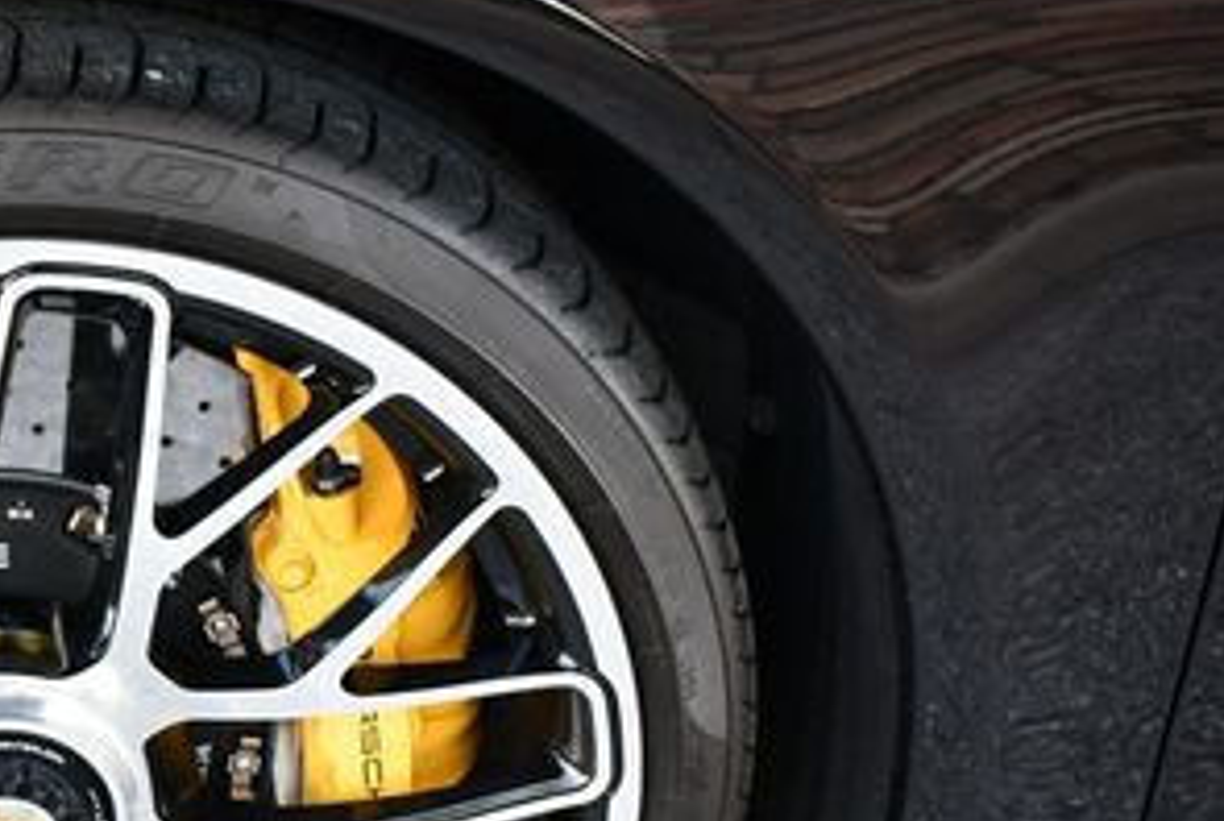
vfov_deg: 17.4
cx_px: -21
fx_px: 2657
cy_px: 692
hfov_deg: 24.7
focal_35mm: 78
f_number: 3.5
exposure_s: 1/250
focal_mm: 18
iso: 640
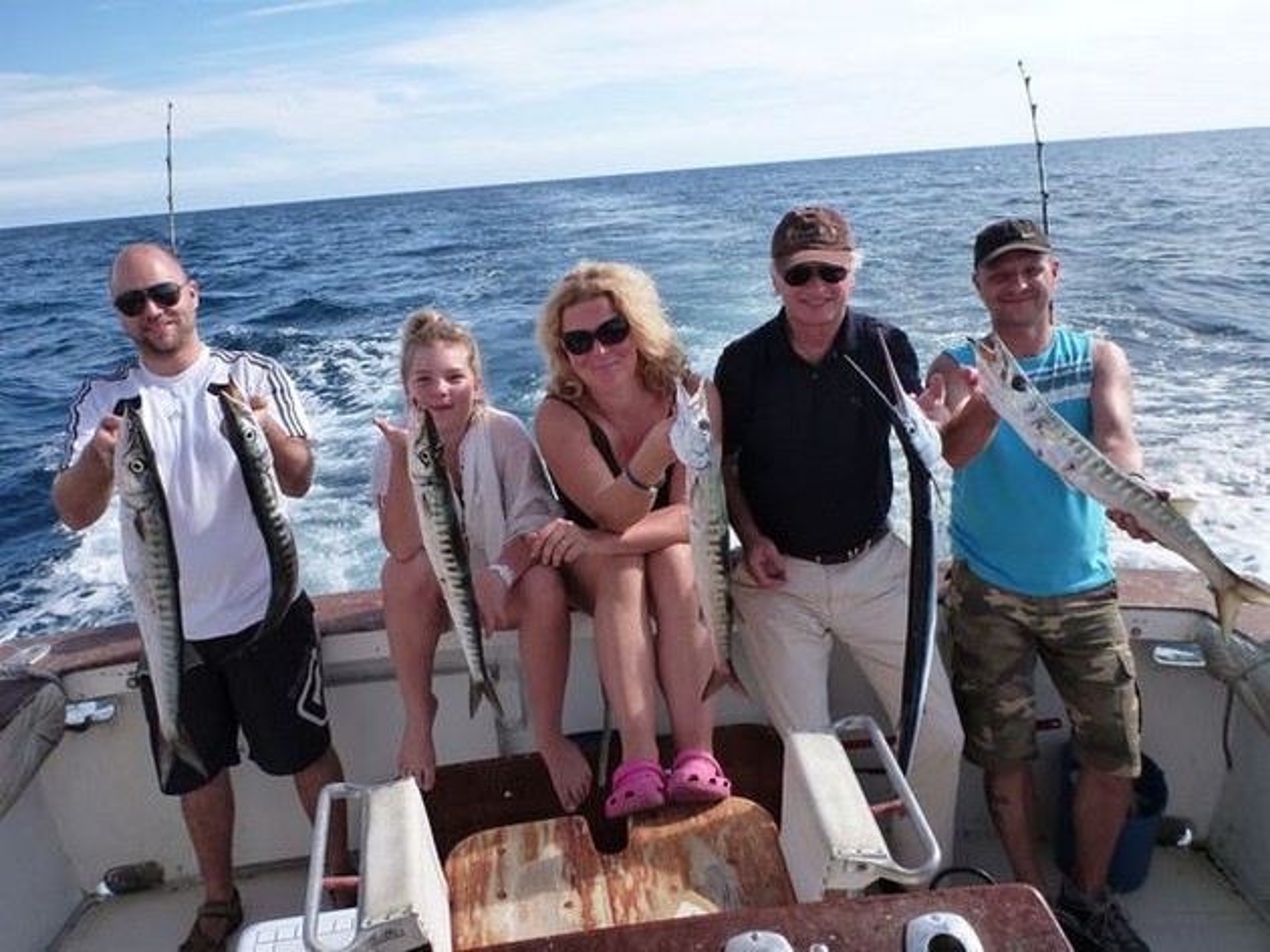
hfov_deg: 63.5
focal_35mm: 28
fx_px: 1027
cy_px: 476
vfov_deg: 49.7
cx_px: 635
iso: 160
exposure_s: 1/640
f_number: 3.3
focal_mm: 4.9
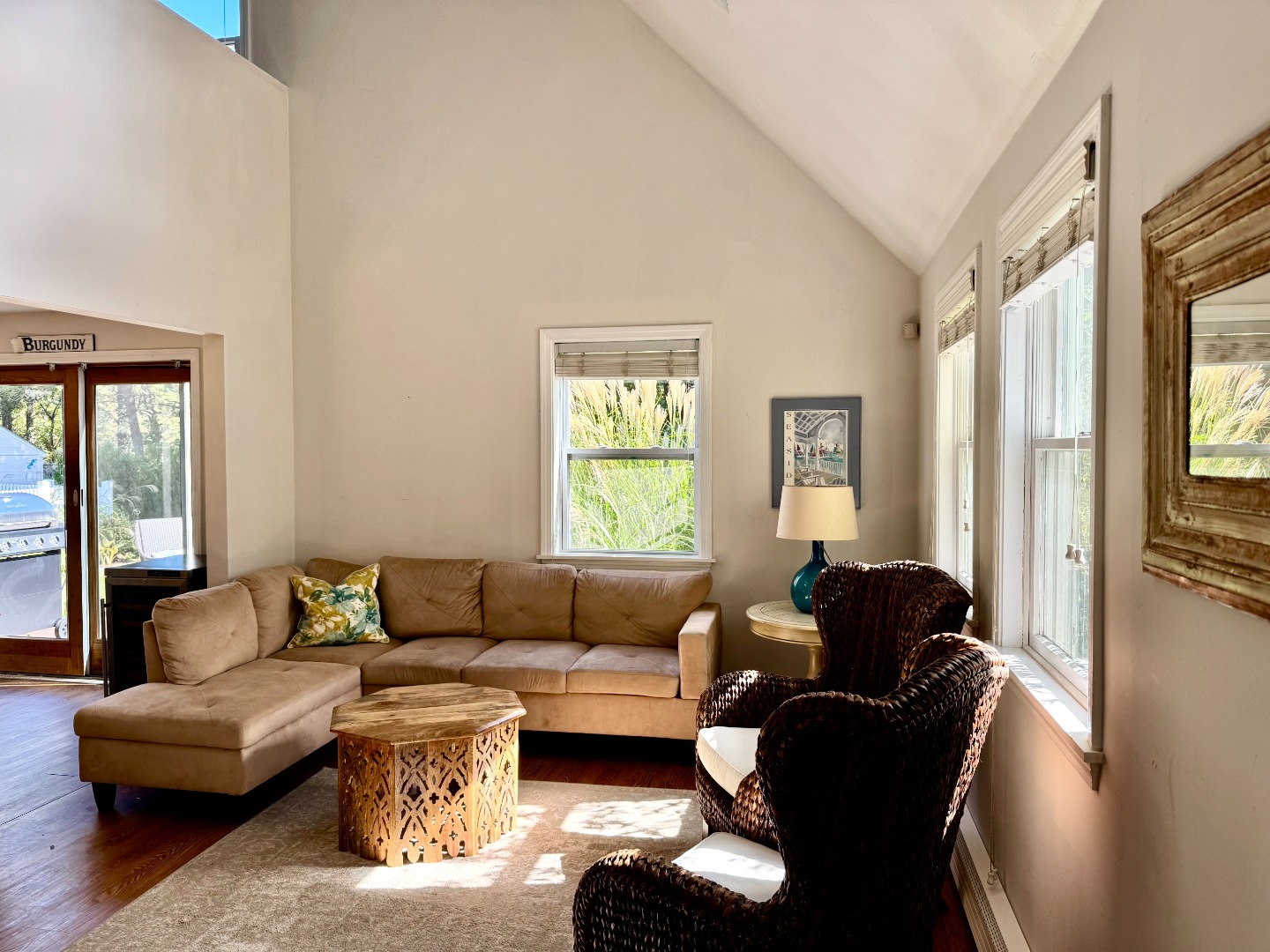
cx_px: 635
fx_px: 881
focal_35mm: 24
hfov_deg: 71.6
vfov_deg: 56.8
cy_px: 476
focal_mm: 6.76
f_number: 1.78
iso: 64
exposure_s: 1/189
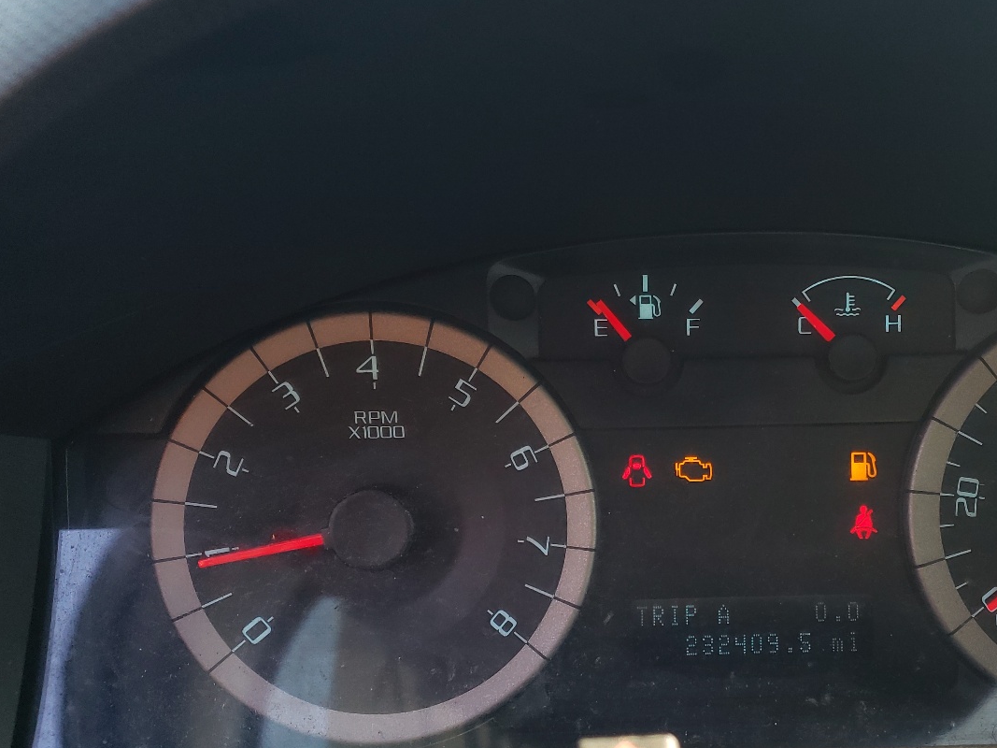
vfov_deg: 36.6
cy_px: 474
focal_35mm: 39
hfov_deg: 46.8
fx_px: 1123
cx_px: 699
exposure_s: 1/120
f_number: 1.5
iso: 64
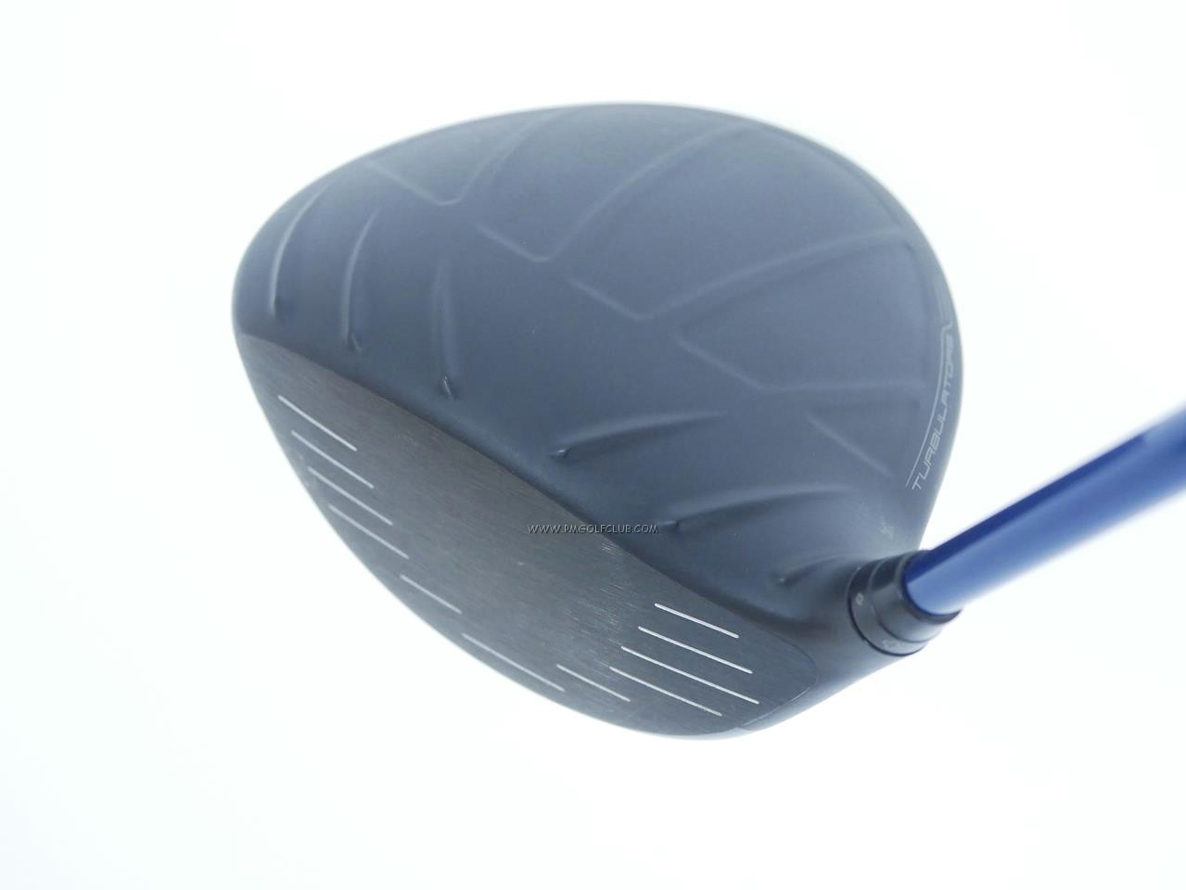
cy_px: 445
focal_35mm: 50
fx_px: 1714
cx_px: 593
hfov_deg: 38.2
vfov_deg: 29.1
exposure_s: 1/50
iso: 1600
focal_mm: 25
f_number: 4.5
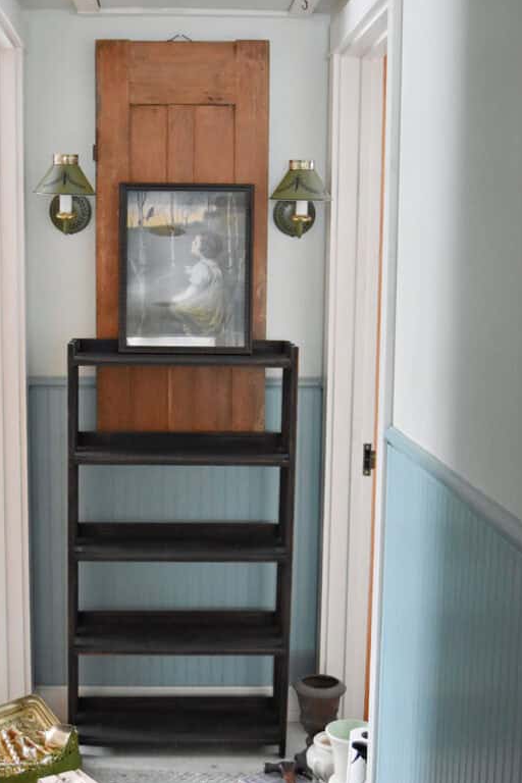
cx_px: 181
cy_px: 421
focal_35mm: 52
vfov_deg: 38.2
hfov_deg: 25.9
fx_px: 1131
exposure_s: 1/60
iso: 2200
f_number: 4
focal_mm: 26
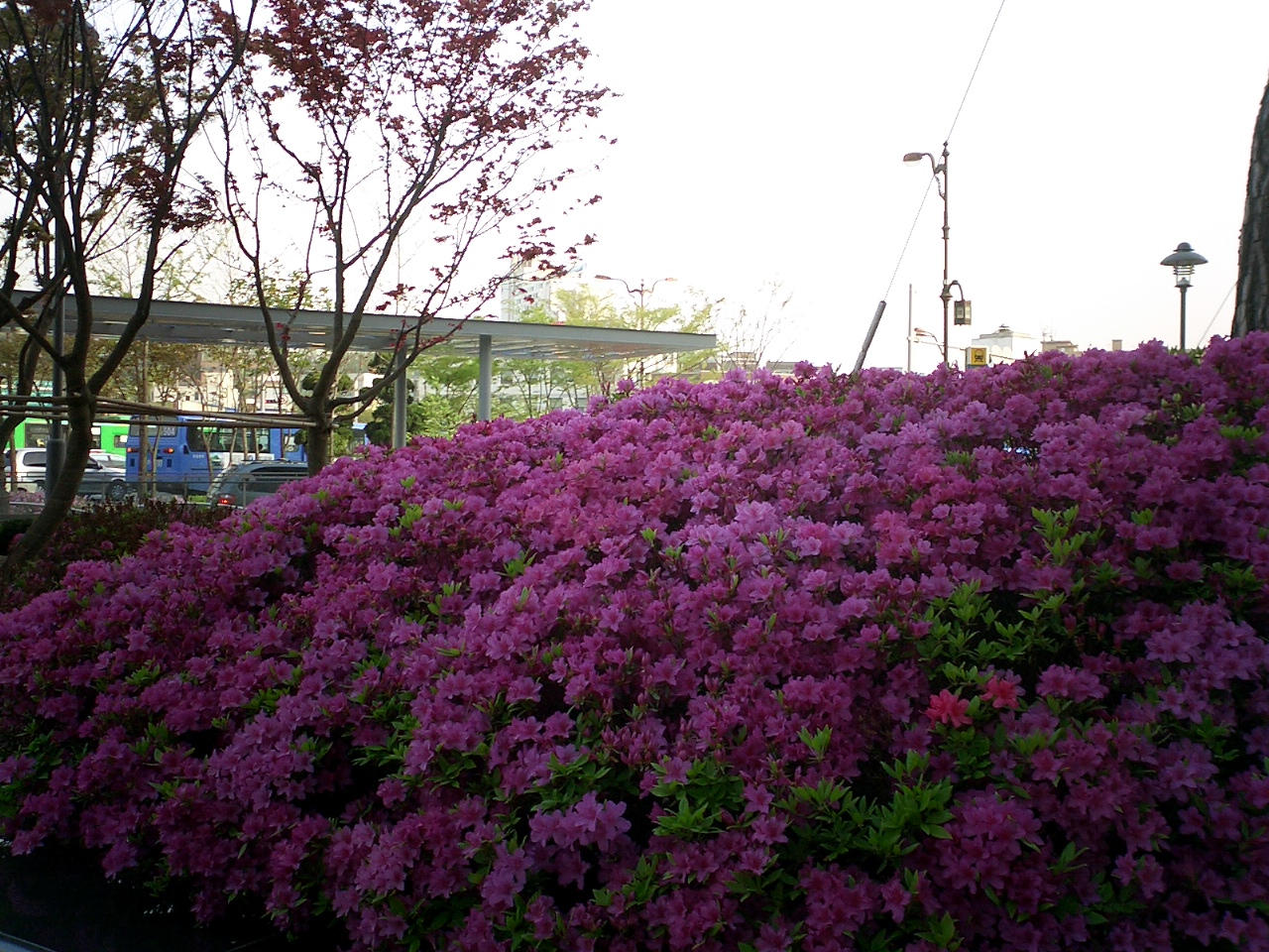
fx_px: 1356
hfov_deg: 50.1
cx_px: 634
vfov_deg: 38.7
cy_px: 476
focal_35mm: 37
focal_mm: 5.6
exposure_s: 1/125
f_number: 3.5
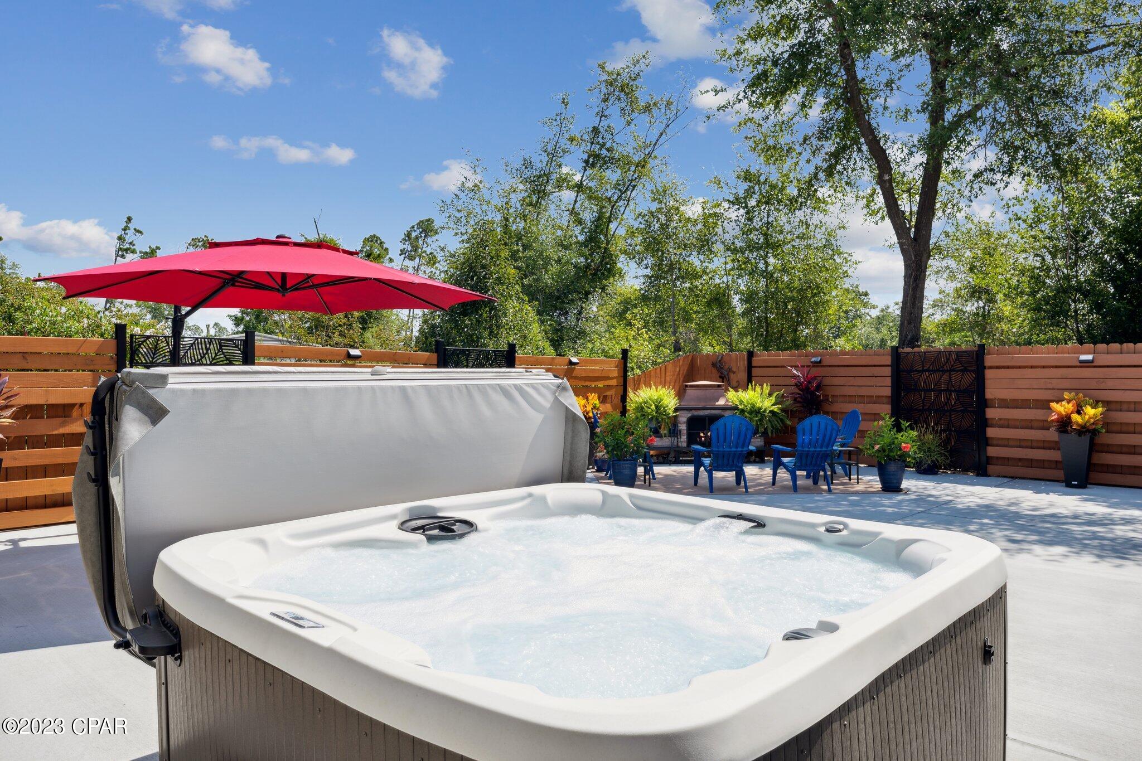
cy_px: 380
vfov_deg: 53.1
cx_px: 571
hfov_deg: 73.7
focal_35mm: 24
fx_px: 761
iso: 100
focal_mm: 24
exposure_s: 1/250
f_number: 11
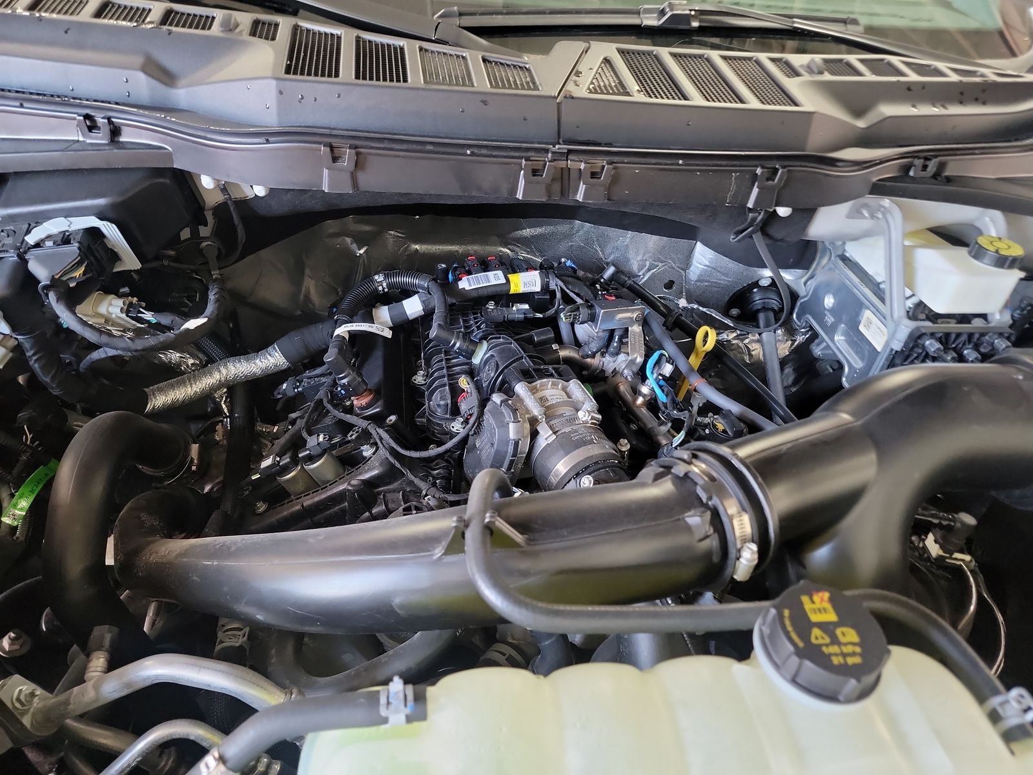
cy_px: 388
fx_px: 716
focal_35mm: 24
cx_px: 516
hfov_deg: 71.6
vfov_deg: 56.8
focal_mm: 6.7
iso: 745
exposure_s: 1/59
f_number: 1.8
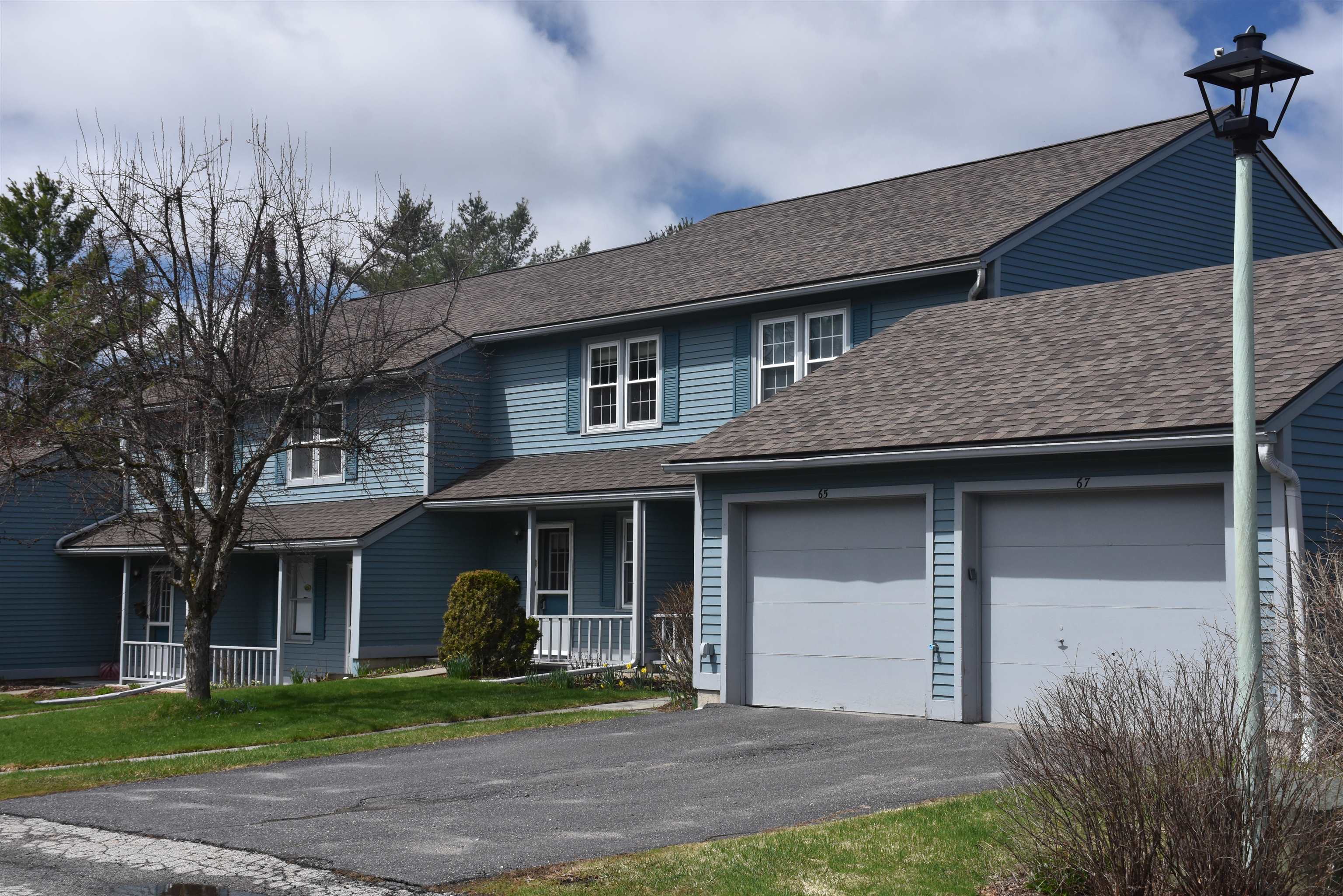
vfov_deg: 26.5
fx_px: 1902
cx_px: 672
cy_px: 448
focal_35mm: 51
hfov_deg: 38.9
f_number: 8
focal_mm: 34
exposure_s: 1/500
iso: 400
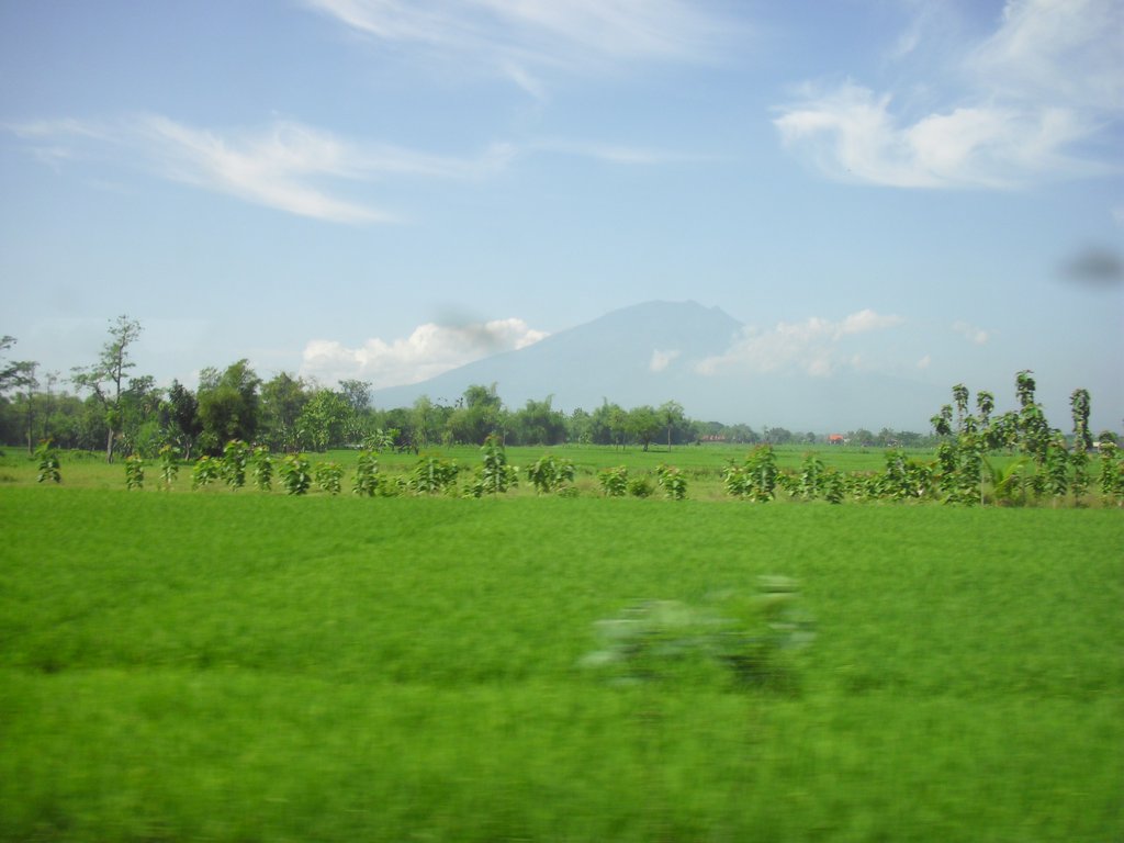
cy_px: 422
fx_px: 1234
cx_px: 562
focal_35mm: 38
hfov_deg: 49.0
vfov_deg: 37.7
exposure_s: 1/200
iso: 100
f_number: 2.8
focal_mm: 6.2
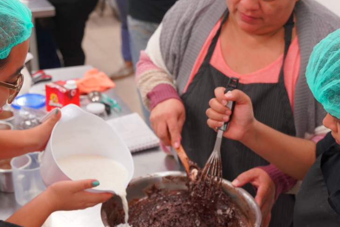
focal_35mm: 66
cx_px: 149
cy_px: 144
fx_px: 621
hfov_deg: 30.6
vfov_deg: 20.7
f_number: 3.5
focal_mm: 29.8
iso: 1000
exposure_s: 1/125
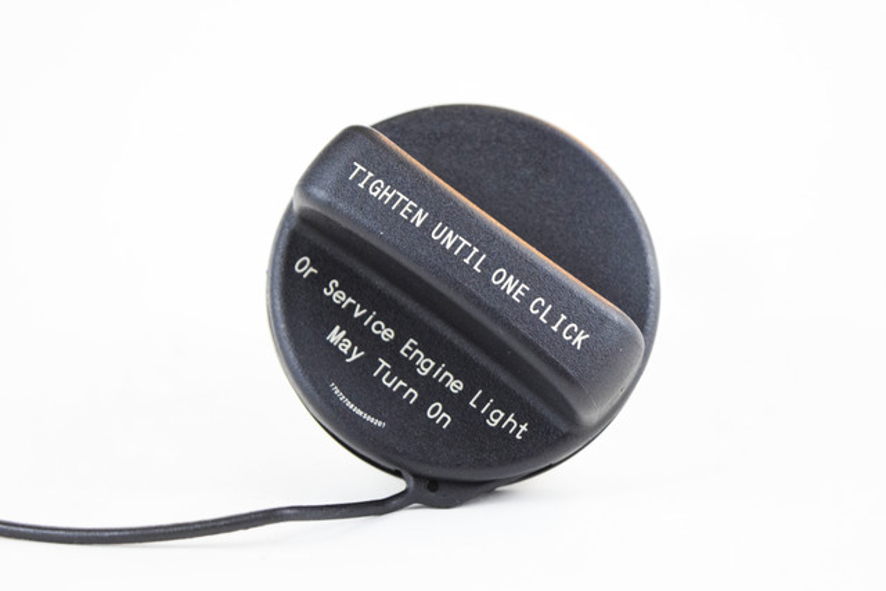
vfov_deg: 16.6
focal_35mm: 82
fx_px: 2031
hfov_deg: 24.6
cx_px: 443
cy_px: 296
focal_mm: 55
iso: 3600
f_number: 5.6
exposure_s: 1/60
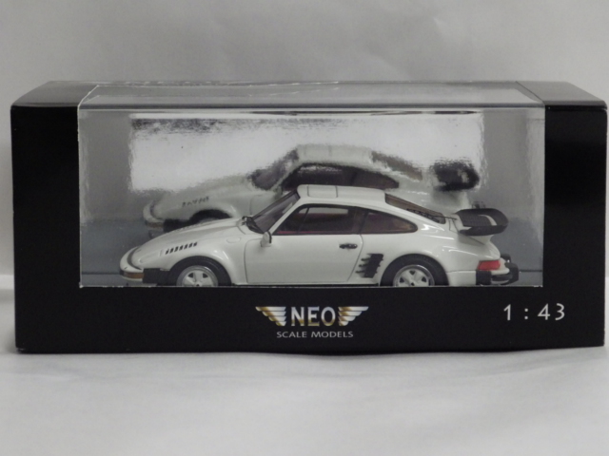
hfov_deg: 19.1
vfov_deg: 14.4
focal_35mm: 103
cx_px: 304
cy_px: 228
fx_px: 1812
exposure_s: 1/60
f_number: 4.6
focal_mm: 18.4
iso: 800
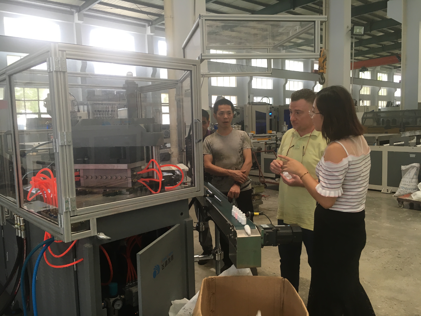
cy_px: 158
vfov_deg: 48.2
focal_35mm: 29
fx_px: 353
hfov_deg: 61.7
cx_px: 210
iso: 40
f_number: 2.2
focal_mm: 4.15
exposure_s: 1/33
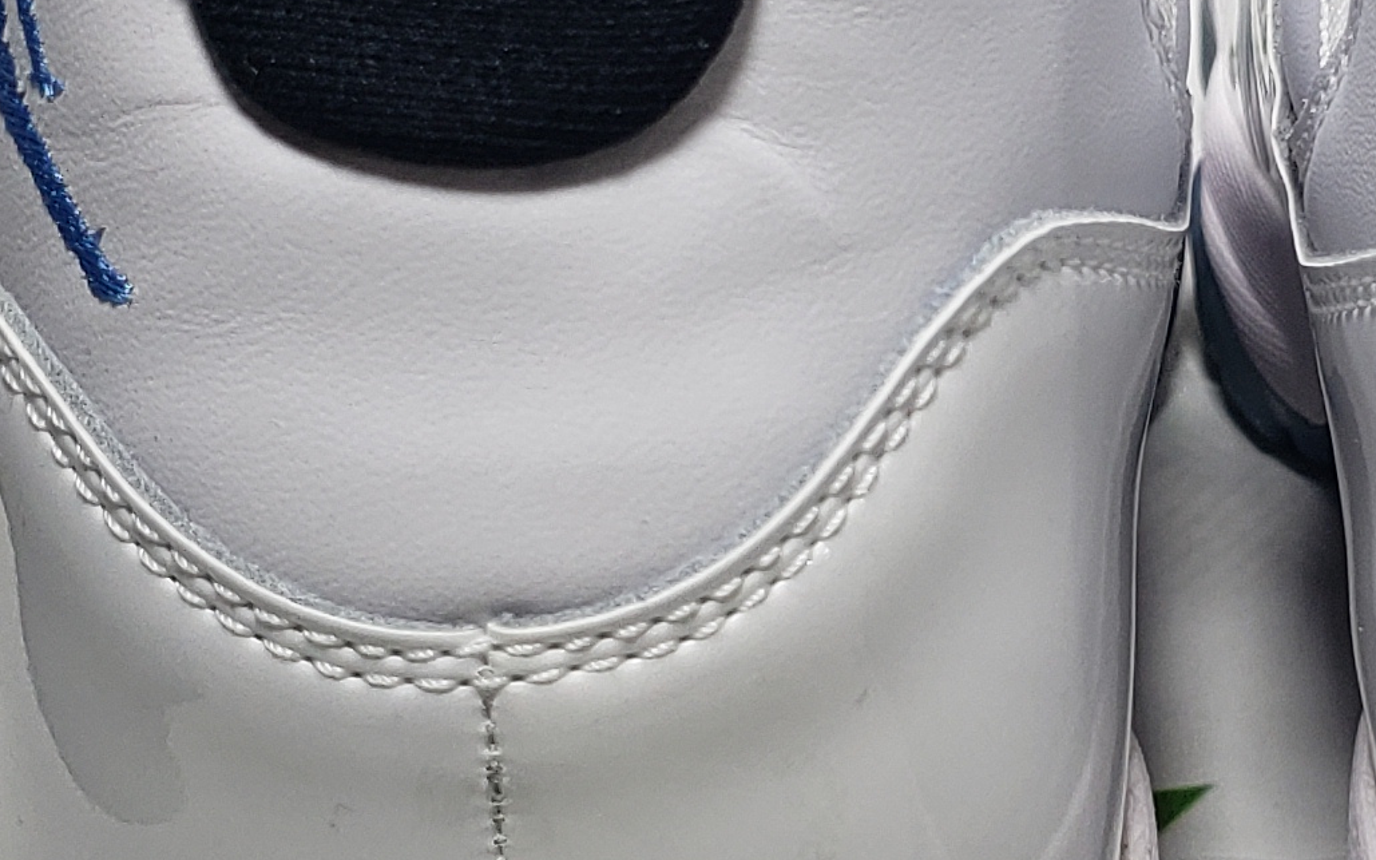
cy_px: 392
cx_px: 1155
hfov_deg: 19.0
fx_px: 4050
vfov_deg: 12.1
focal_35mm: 108
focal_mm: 4.3
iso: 50
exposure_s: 1/488
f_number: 1.5
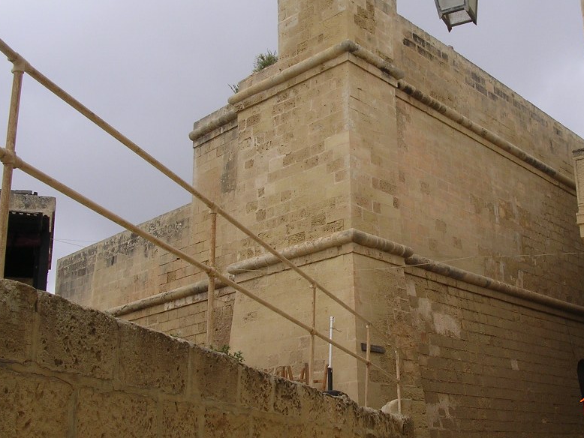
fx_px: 844
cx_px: 373
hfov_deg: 37.9
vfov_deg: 29.1
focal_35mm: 50
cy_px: 178
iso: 100
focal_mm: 5.8
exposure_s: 1/192
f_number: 5.6
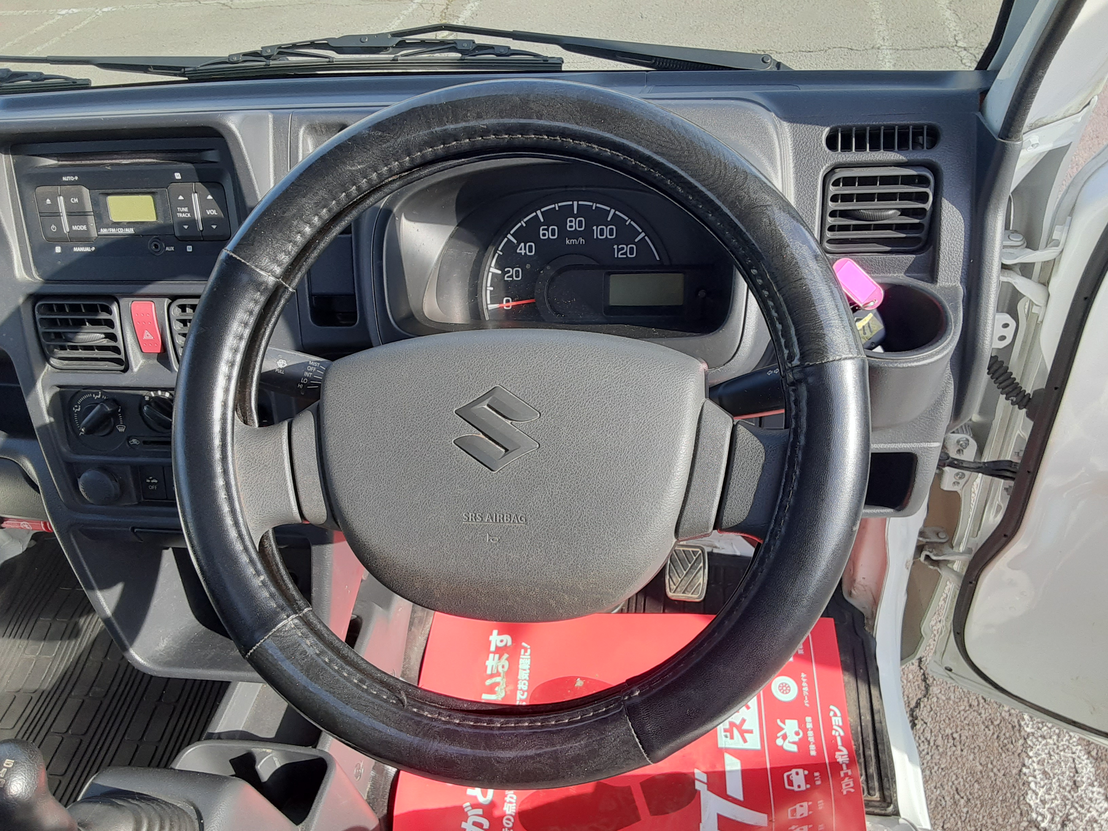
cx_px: 554
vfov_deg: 51.4
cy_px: 416
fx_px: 864
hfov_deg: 65.3
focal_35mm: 27
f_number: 1.9
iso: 40
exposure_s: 1/336
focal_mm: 2.91
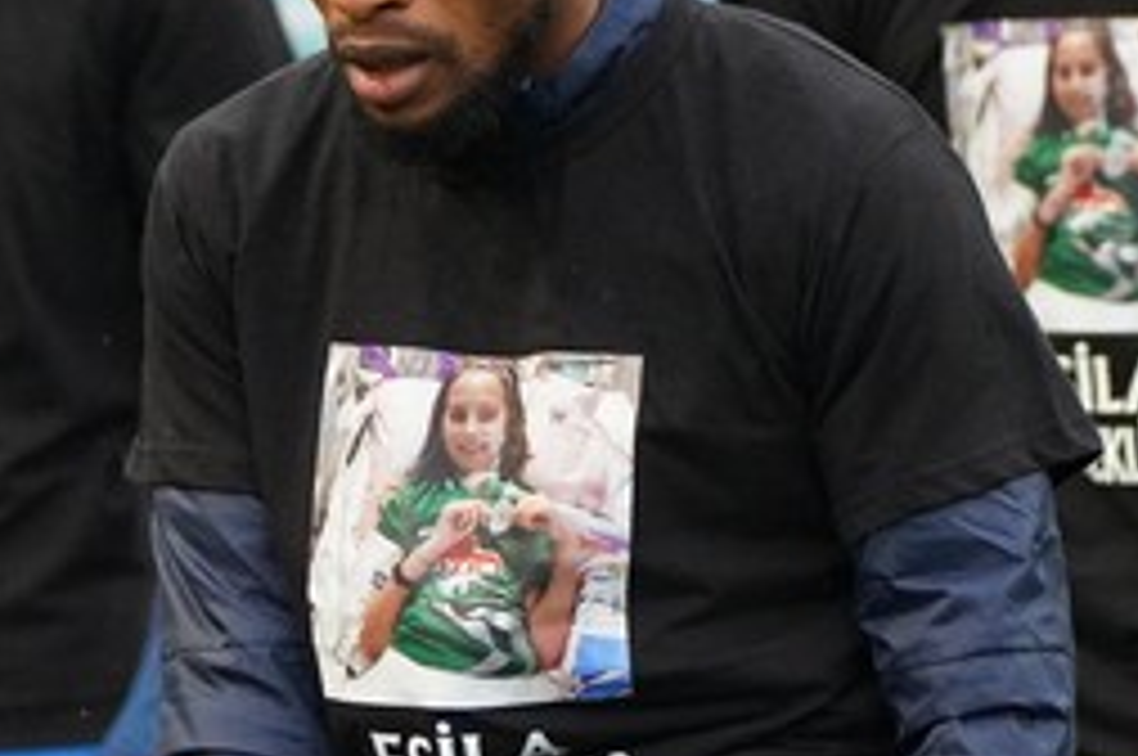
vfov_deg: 2.3
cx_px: 292
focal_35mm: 586
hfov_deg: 3.5
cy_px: 412
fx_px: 18500
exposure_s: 1/2000
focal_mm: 200
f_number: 5.6
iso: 10000
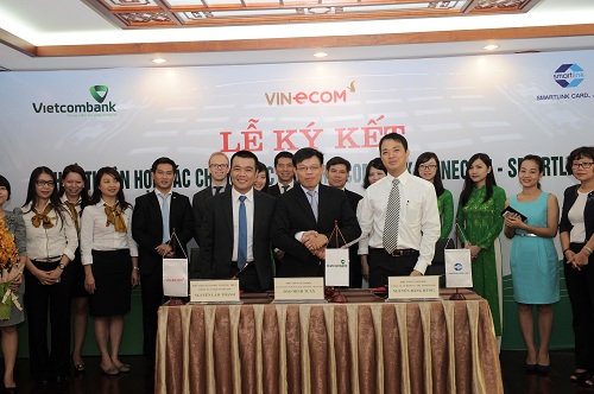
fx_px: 626
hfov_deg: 50.8
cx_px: 297
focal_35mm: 38
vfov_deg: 35.0
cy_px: 197
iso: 400
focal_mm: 38
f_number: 5.6
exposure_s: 1/60
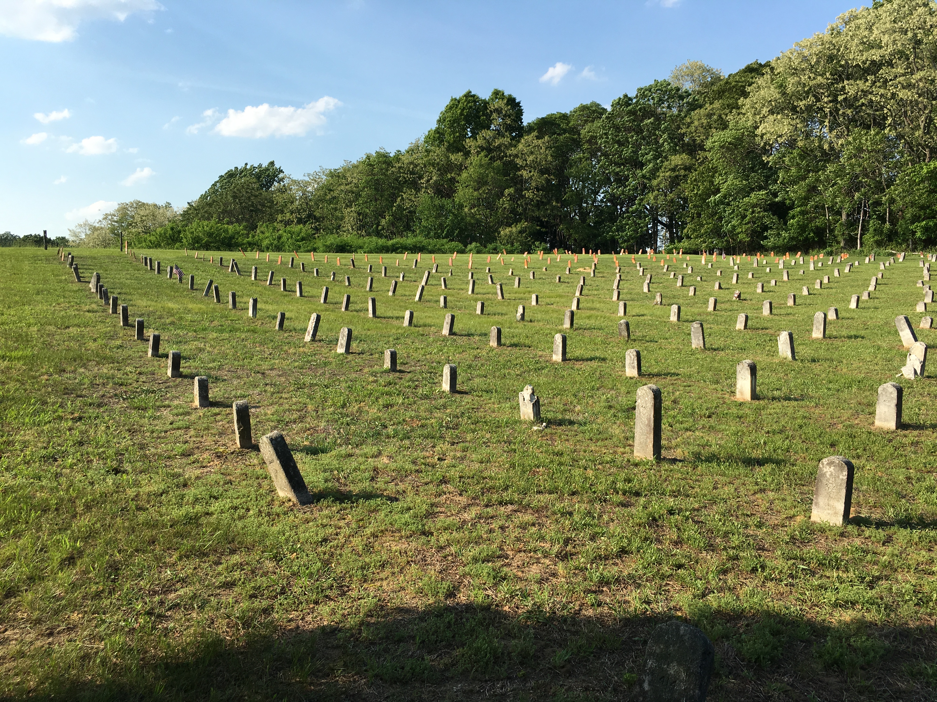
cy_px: 351
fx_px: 785
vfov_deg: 48.2
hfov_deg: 61.7
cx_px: 468
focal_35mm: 29
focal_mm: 4.15
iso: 25
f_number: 2.2
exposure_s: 1/1399
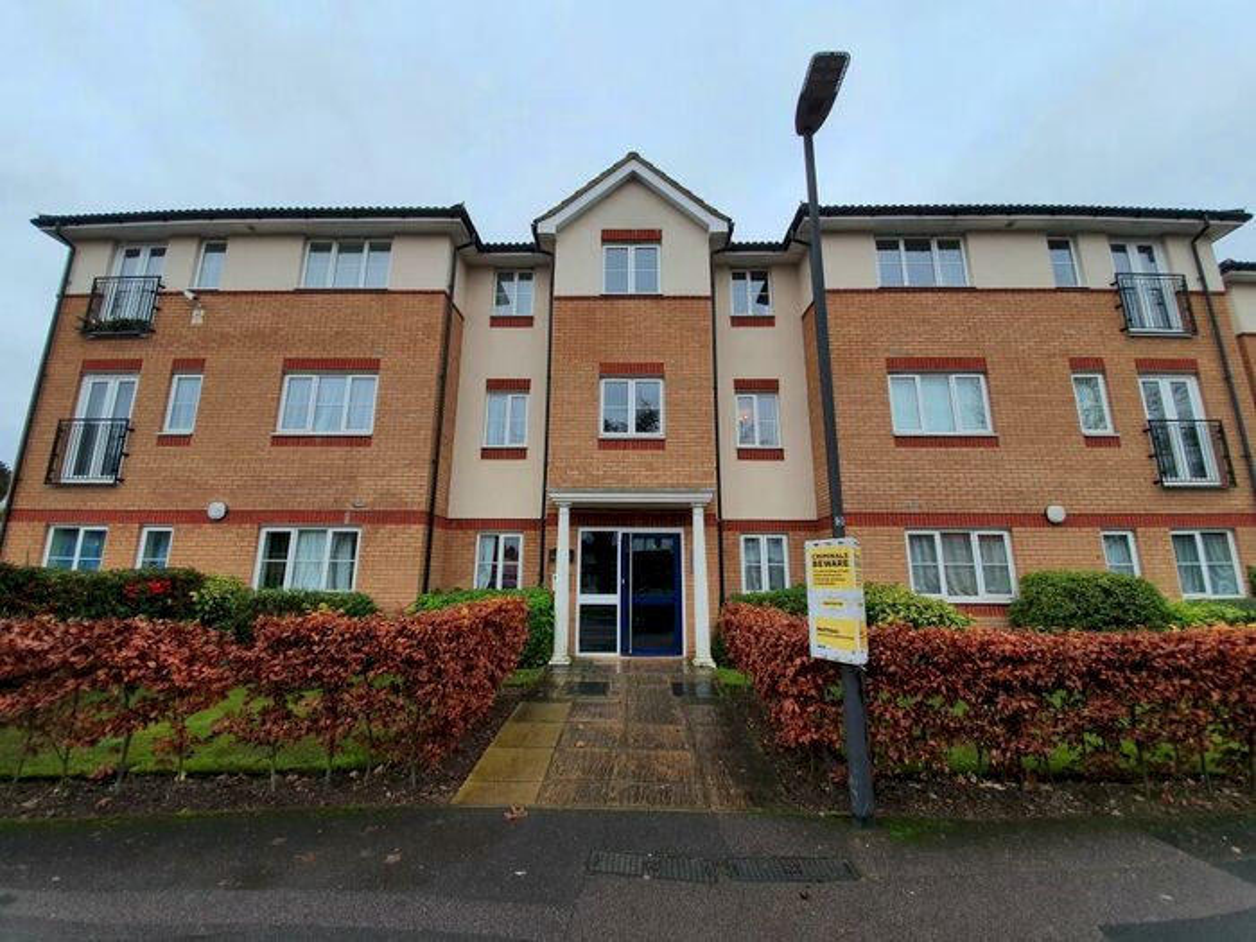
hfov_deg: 106.2
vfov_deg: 89.9
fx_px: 472
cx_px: 628
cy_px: 471
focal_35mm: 13
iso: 50
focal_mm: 1.8
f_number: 2.2
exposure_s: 1/100
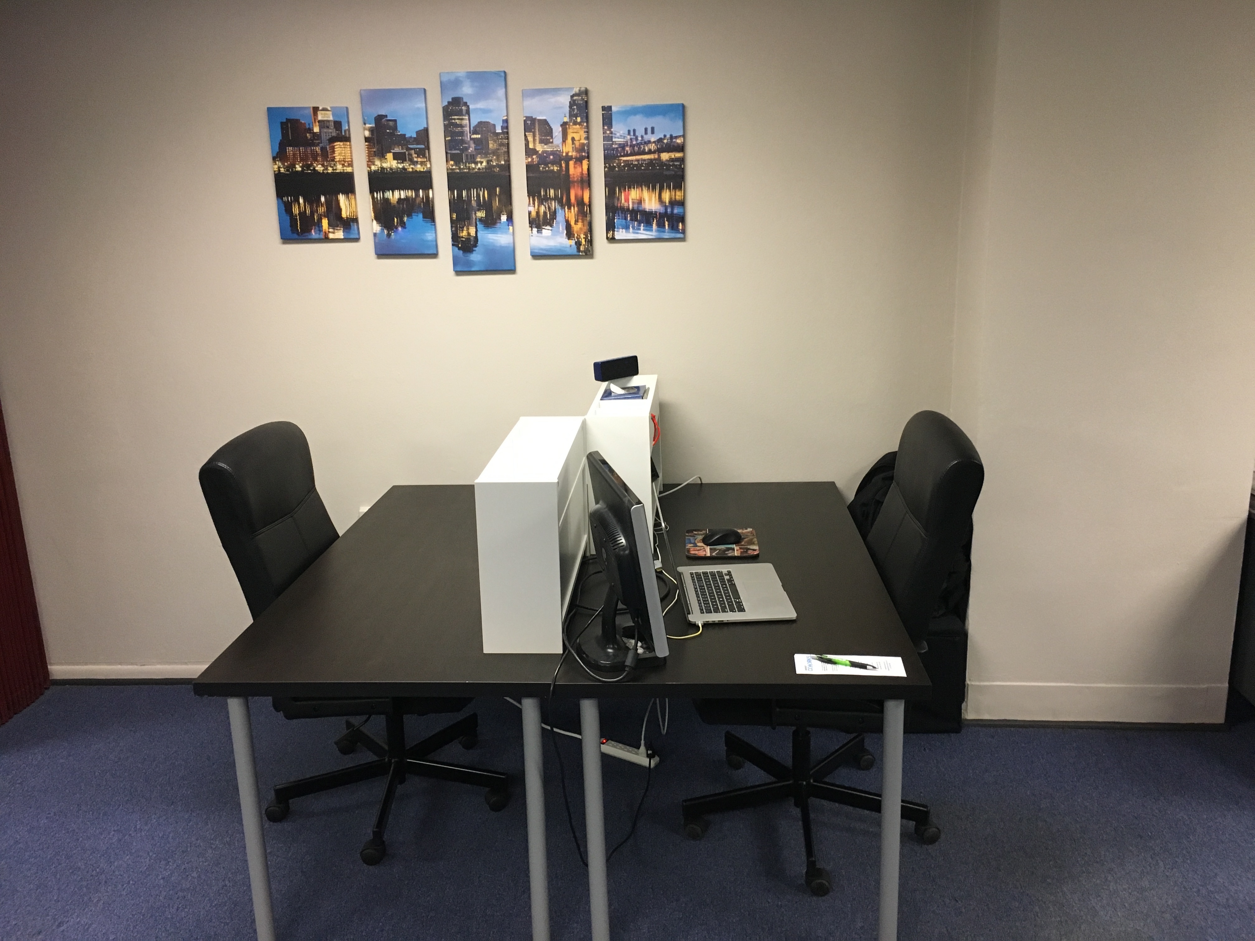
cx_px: 628
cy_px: 470
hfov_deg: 61.7
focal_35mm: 29
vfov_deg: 48.2
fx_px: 1051
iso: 125
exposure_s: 1/30
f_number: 2.2
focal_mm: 4.15
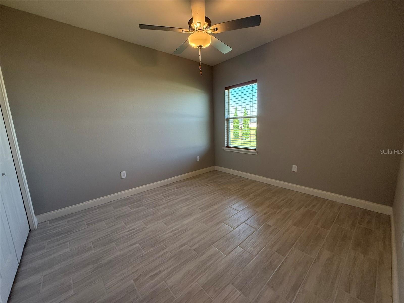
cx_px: 202
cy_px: 152
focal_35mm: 14
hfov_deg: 102.1
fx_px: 163
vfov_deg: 85.7
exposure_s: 1/120
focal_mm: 2.22
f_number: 2.2
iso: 200
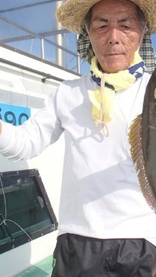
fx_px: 309
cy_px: 131
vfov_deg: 48.4
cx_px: 115
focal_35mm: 42
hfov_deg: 28.0
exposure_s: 1/100
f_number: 11
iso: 100
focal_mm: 5
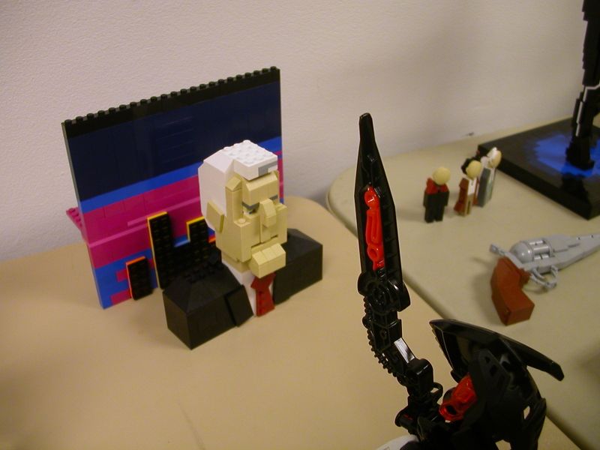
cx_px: 300
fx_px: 641
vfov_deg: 38.7
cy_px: 225
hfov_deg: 50.1
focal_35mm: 37
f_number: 2.7
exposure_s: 1/29.3
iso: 100
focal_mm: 5.6
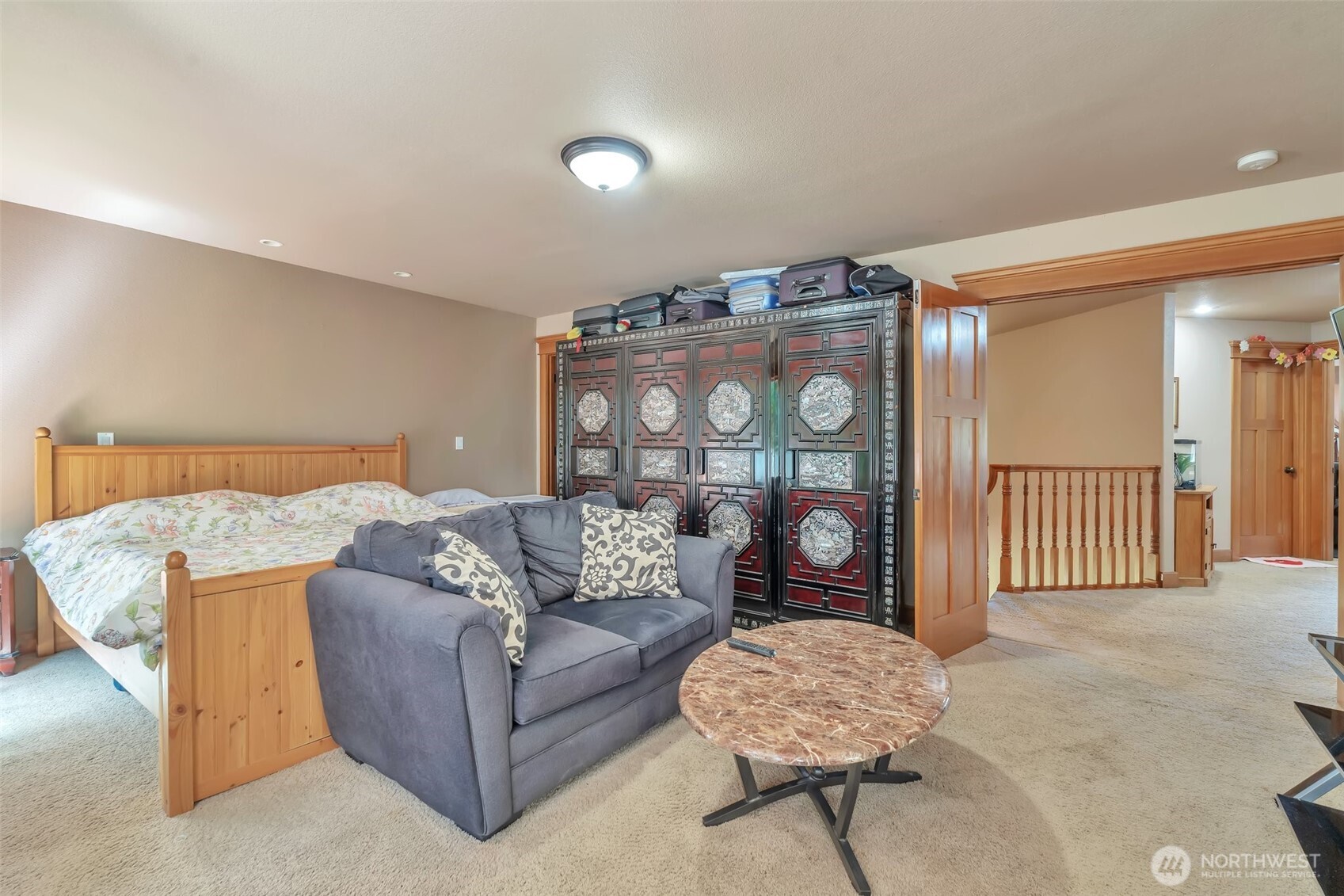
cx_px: 672
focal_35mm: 16
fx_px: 597
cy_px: 448
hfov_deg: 96.7
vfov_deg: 73.7
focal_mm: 16
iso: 400
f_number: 8
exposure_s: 1/1.25
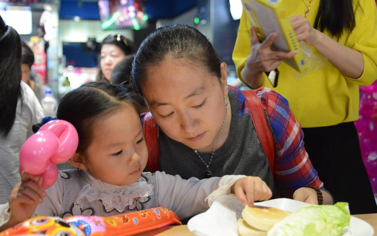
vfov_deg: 24.0
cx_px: 191
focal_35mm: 54
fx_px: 555
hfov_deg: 37.5
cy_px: 118
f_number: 4.8
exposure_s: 1/80
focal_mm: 52
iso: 5000
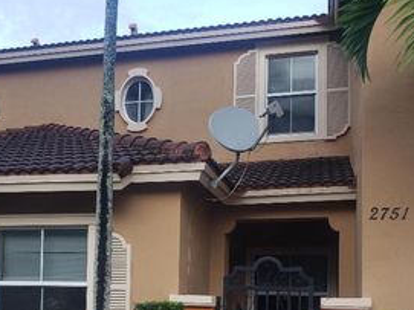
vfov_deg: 29.1
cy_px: 277
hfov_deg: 39.3
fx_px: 574
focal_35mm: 48
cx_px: 144
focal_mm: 4.3
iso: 80
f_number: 2.4
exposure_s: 1/100
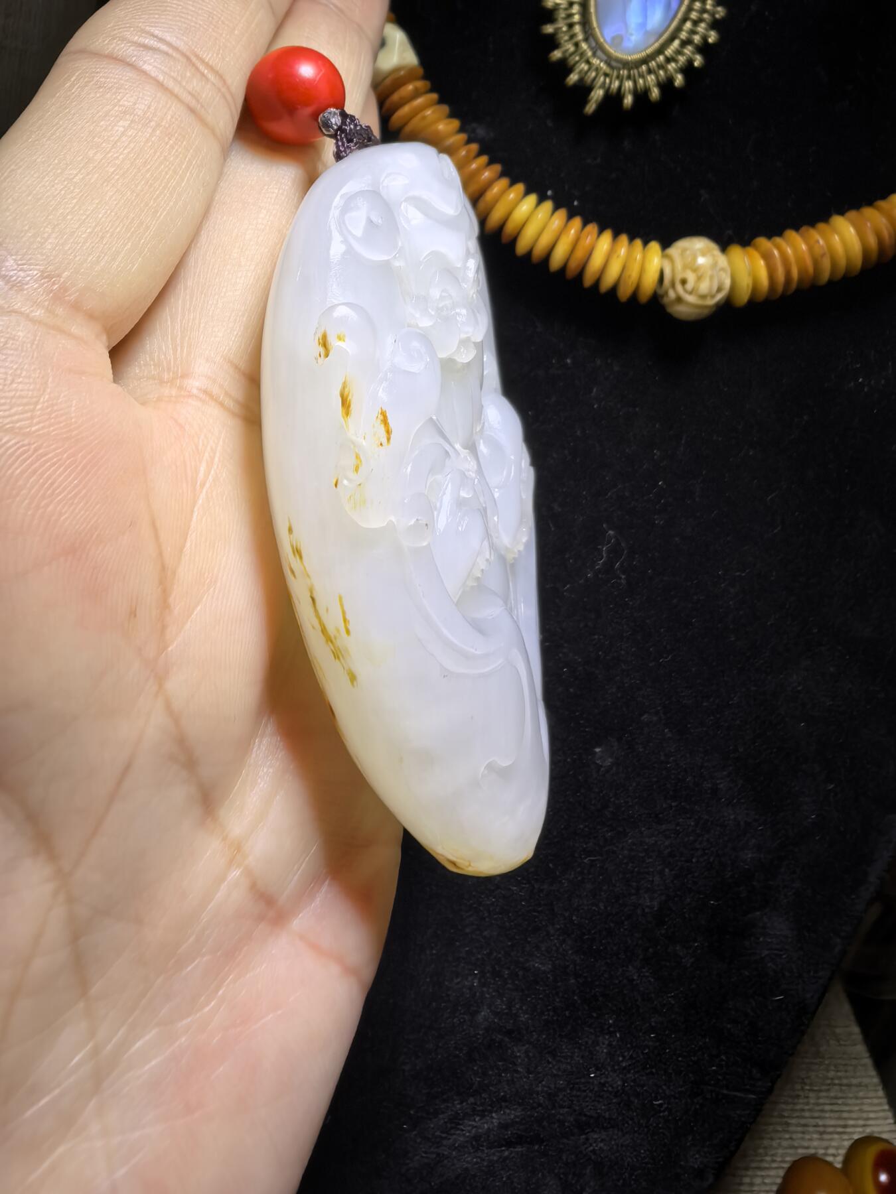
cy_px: 597
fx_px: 932
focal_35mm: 27
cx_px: 448
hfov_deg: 51.4
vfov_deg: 65.3
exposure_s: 1/156
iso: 50
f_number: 2.2
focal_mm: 1.95
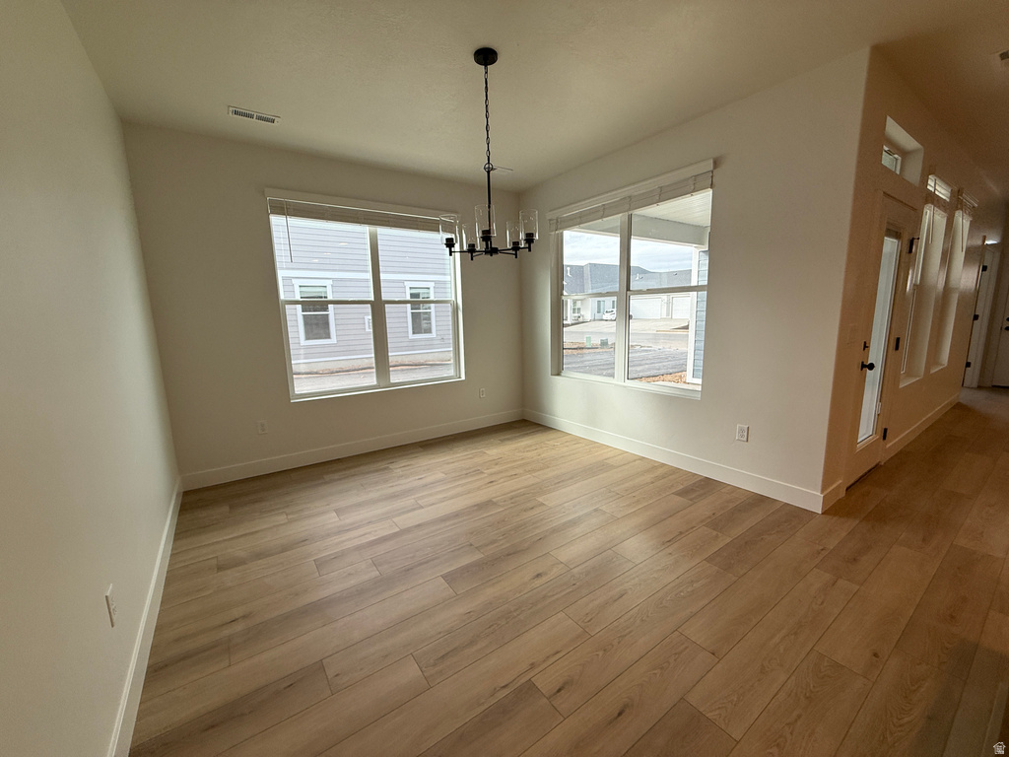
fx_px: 408
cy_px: 378
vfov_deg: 85.7
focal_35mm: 14
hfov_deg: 102.1
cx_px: 504
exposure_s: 1/247
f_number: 2.2
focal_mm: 2.22
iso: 64
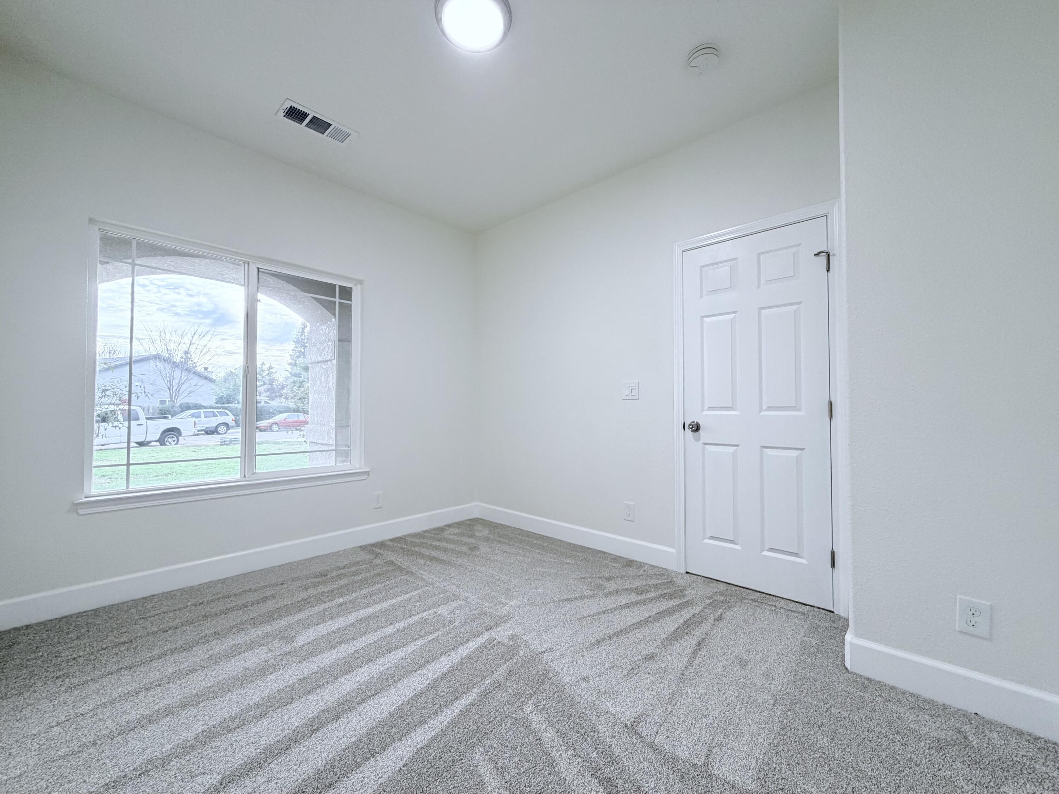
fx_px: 428
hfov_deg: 102.1
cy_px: 397
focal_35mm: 14
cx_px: 530
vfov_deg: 85.7
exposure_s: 1/120
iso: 250
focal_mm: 2.22
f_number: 2.2
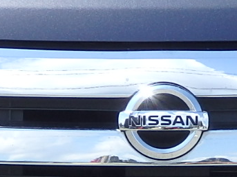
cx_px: 158
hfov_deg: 7.9
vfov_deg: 5.9
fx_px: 1725
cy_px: 115
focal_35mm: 252
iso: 125
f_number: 3.8
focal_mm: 8
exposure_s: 1/640
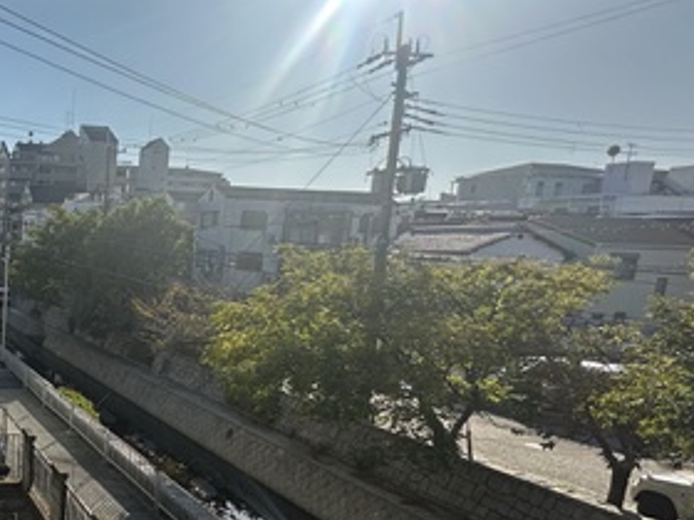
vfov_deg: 40.0
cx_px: -47
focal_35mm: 35
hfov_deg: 42.7
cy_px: 365
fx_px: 702
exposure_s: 1/2257
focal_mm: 2.22
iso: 50
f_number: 2.2
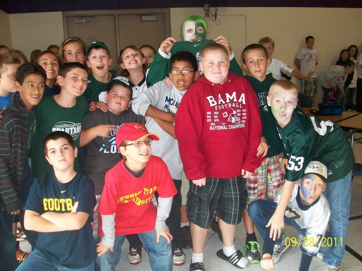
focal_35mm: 35
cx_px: 177
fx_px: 366
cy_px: 134
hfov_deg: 52.6
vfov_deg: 40.7
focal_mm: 5.7
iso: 120
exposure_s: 1/60
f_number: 2.8
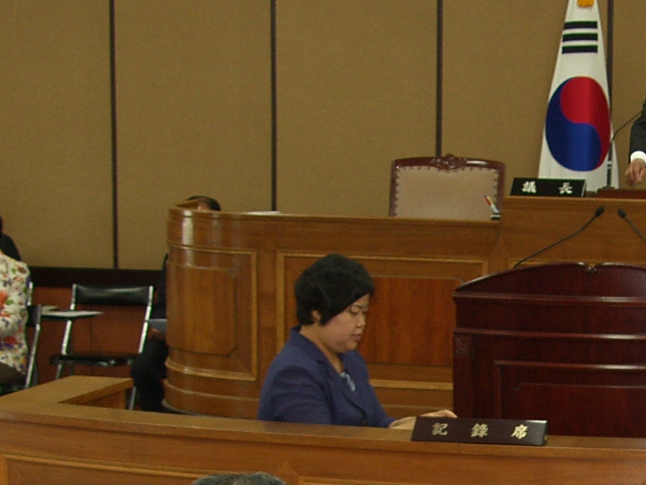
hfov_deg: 16.3
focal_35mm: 119
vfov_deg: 12.3
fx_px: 2221
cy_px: 480
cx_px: 613
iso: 64
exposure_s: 1/30
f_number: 2.2
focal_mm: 9
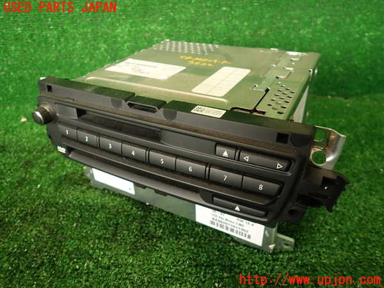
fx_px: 277
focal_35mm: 25
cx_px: 192
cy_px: 144
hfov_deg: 69.4
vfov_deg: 54.9
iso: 160
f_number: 2
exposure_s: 1/60
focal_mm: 4.5
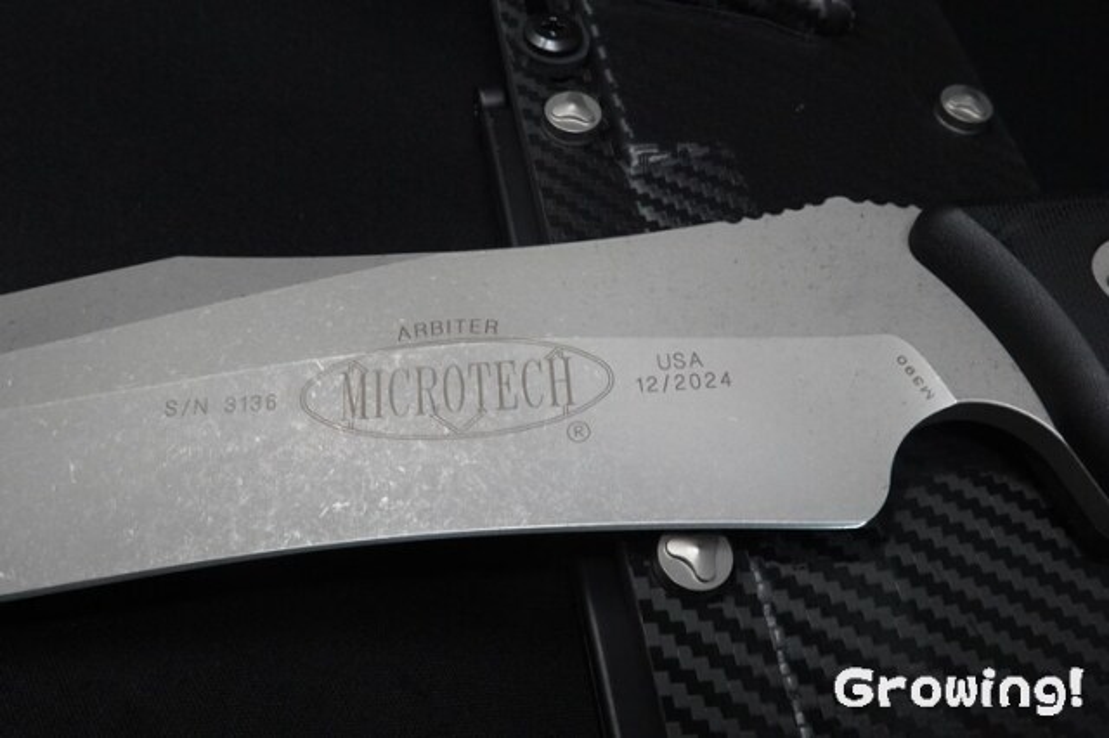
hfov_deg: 58.7
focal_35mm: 32
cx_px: 554
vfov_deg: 41.1
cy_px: 369
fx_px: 985
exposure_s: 1/40
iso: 1250
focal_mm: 11.76
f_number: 11
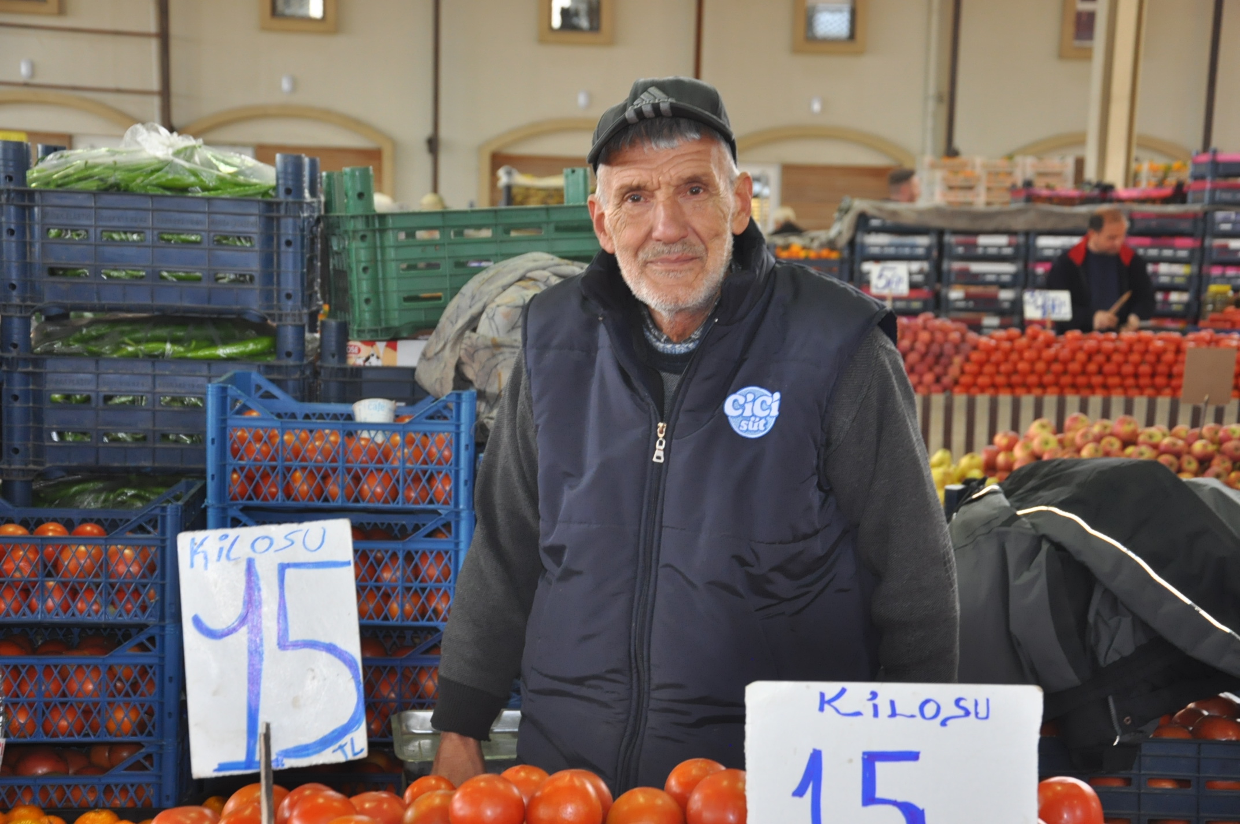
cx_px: 620
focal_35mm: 60
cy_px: 412
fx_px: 2064
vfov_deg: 22.6
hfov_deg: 33.4
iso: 800
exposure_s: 1/60
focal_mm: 40
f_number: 4.5
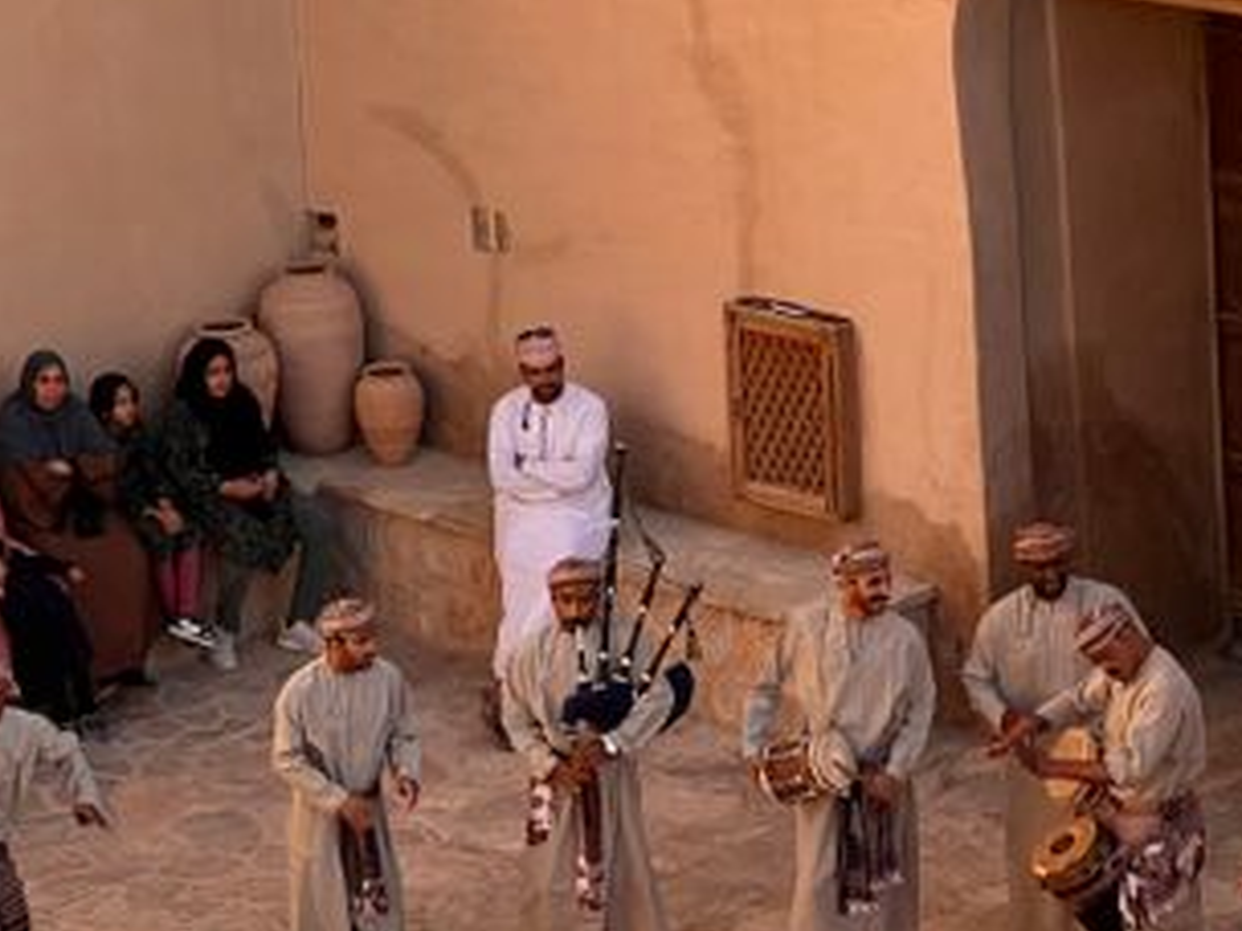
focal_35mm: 215
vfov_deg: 6.9
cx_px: 654
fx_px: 7714
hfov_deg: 9.2
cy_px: 351
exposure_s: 1/325
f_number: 2.8
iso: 32
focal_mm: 9
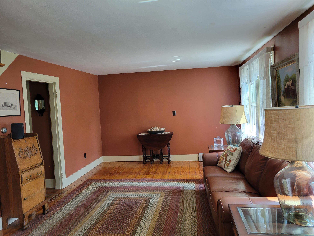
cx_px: 157
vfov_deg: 53.1
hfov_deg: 67.3
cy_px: 118
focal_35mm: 26
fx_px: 236
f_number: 1.8
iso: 125
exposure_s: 1/120
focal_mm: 5.4
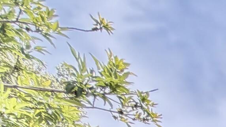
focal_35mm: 80
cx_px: 542
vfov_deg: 9.7
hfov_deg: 15.1
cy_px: 423
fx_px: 479
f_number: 2.2
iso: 50
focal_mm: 2.22
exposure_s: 1/303
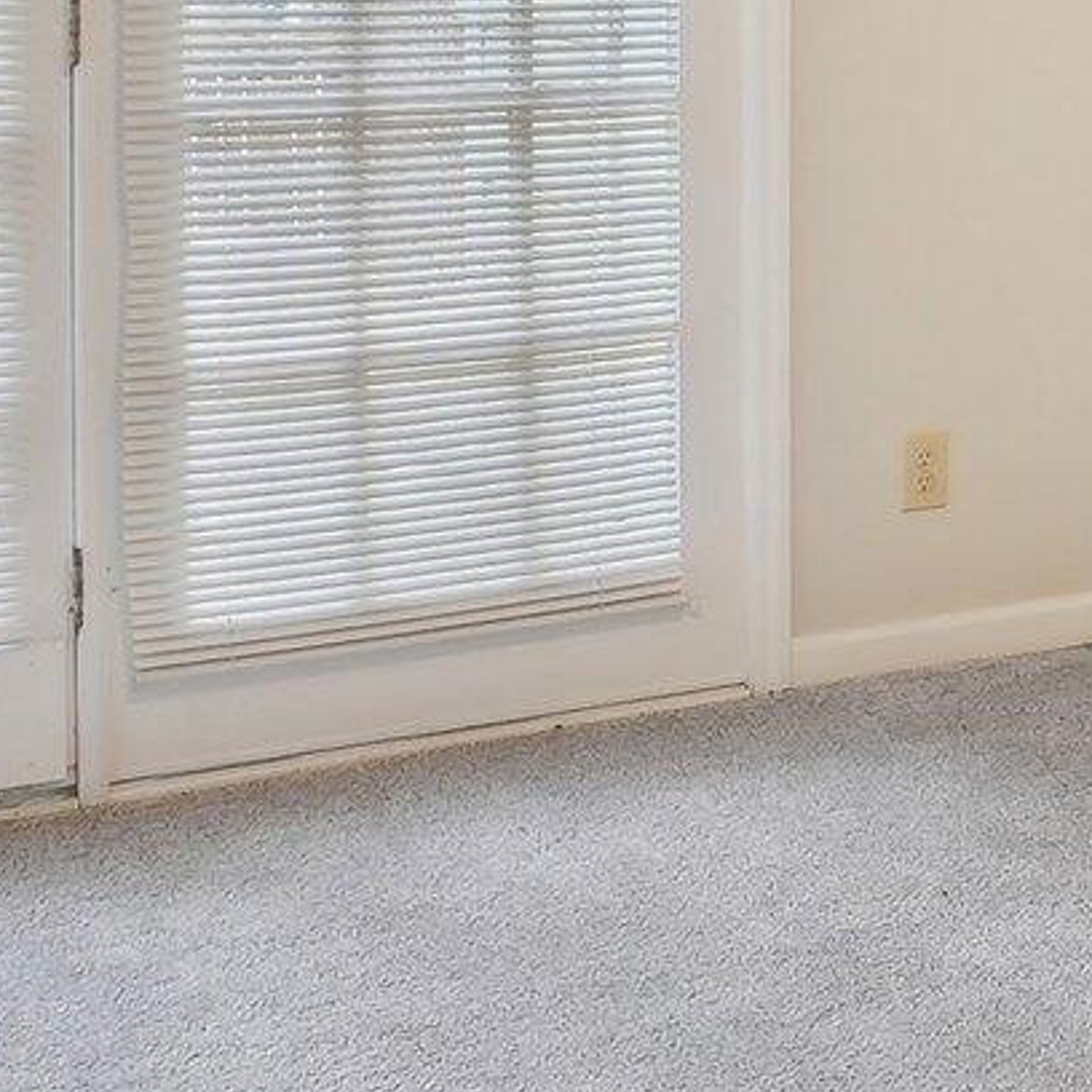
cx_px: 1207
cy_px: -154
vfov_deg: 24.8
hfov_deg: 25.0
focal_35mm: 64
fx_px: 2284
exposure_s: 1/8
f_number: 8
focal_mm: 10
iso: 400
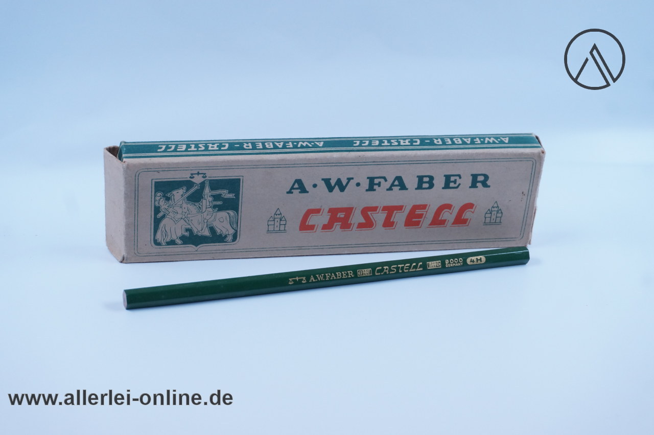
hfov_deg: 27.0
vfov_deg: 18.1
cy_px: 218
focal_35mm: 75
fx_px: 1361
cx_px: 327
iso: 800
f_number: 8
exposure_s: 1/125
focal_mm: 50
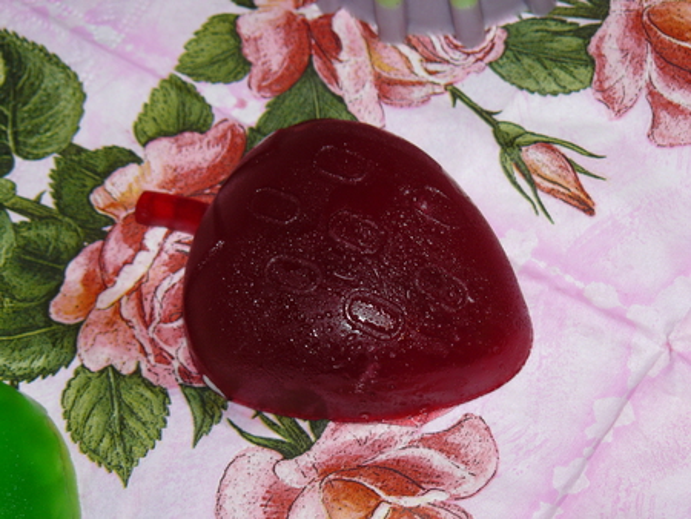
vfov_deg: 14.2
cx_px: 346
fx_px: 2077
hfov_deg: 18.9
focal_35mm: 104
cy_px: 260
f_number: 3.2
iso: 100
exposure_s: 1/30
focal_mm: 17.3
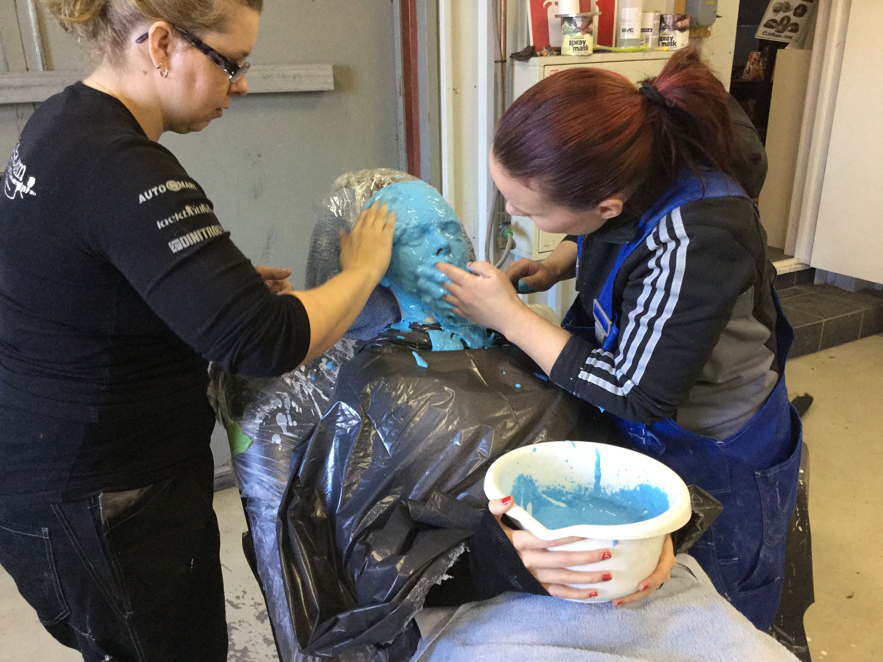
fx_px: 791
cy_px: 331
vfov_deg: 45.4
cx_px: 442
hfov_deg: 58.4
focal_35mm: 31
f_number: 2.4
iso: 200
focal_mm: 3.3
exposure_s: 1/33
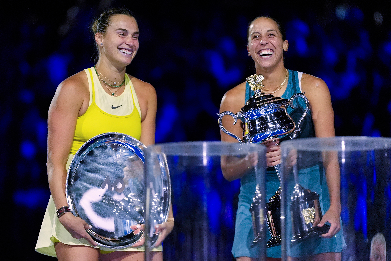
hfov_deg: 10.3
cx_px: 196
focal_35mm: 200
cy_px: 130
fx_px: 2172
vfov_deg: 6.9
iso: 5000
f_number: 2.8
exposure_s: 1/2000
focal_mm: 200
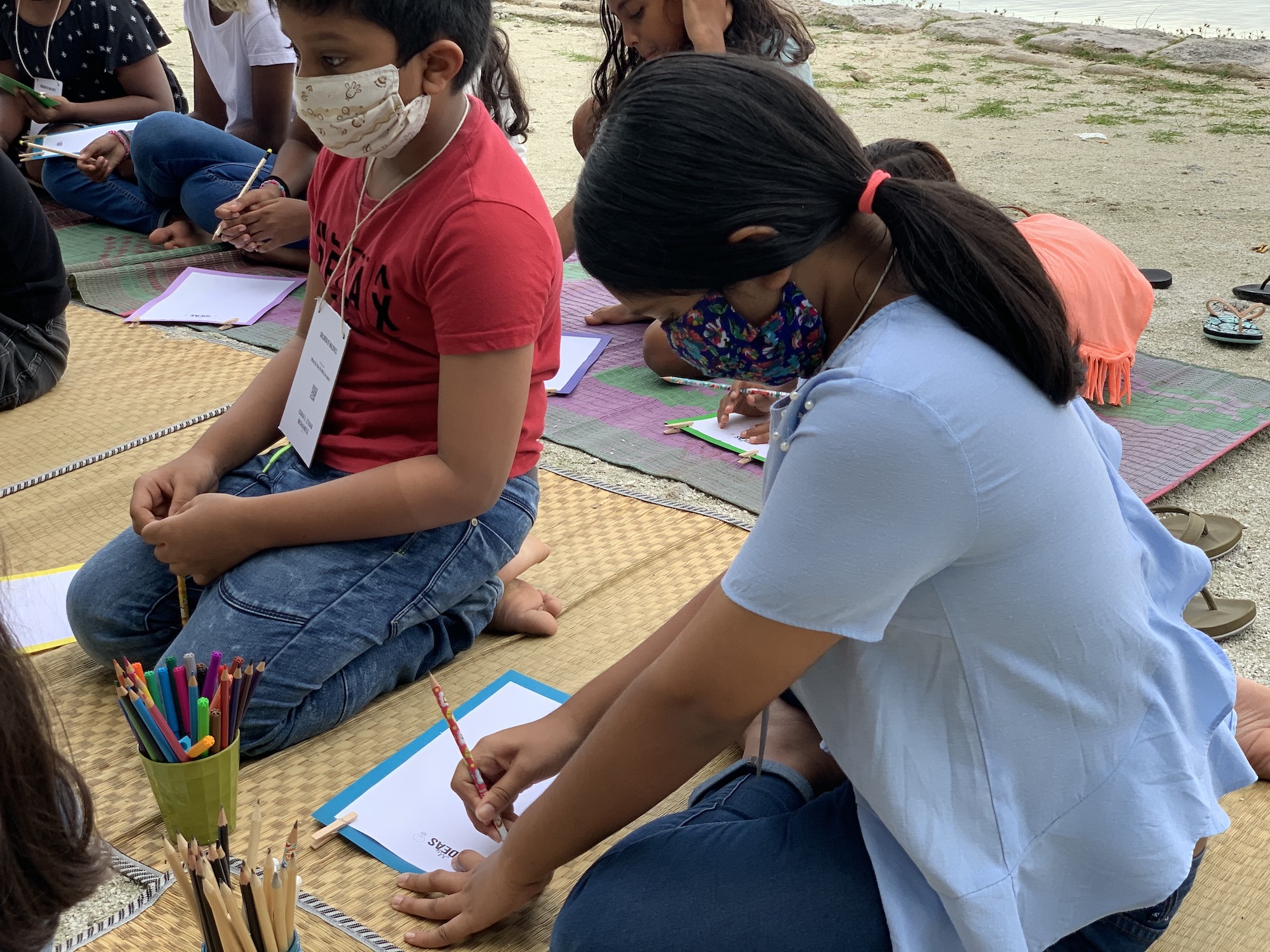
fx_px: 1908
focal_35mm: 52
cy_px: 476
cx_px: 635
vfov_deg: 28.0
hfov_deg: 36.8
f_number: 2.4
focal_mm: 6
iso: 32
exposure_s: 1/122
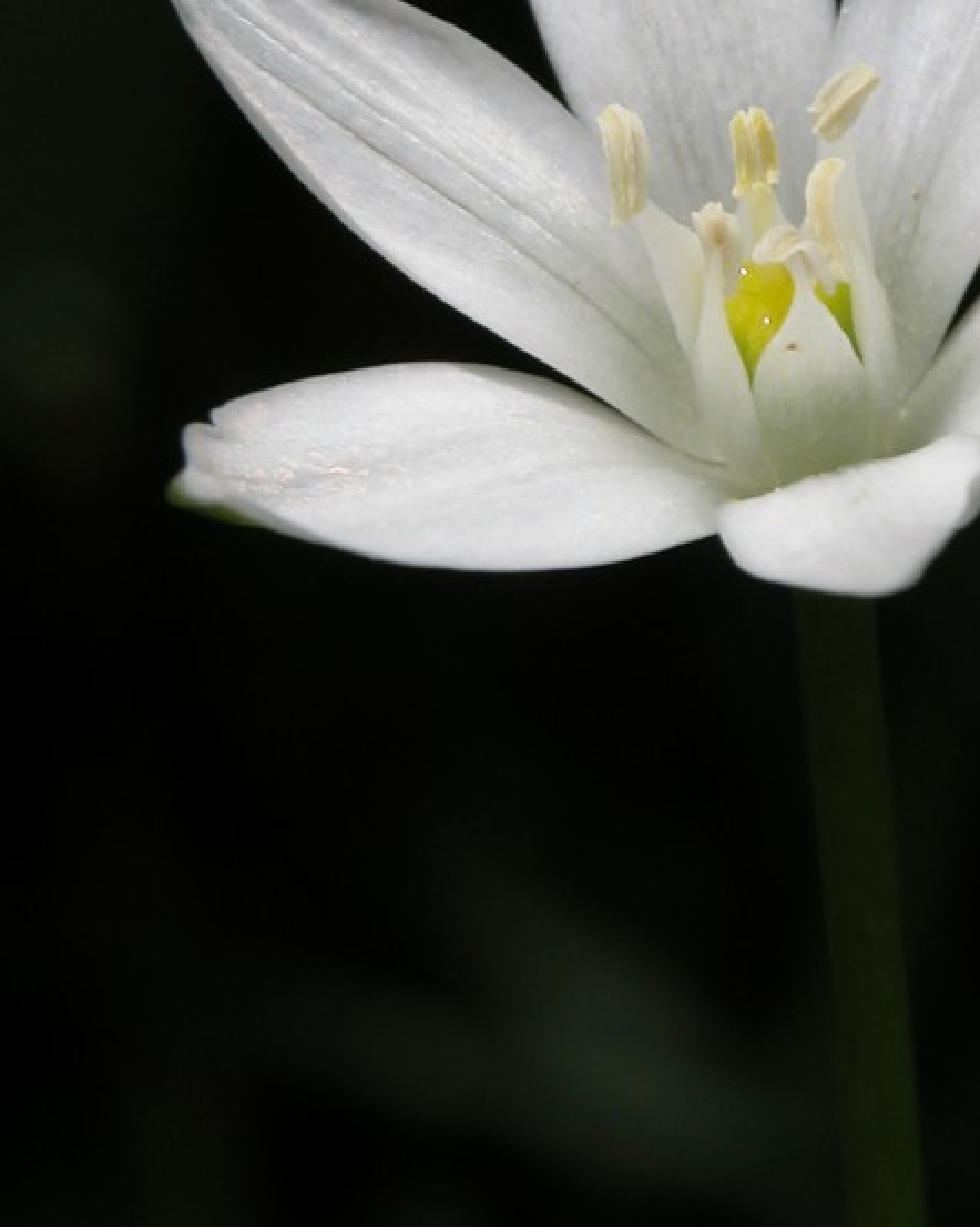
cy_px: 459
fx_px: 18283
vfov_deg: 3.8
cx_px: 716
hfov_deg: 3.1
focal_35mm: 504
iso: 100
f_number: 7.3
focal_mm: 56.7
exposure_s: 1/111
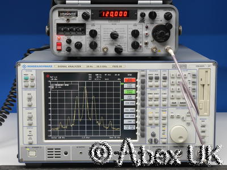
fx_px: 603
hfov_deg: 21.3
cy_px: 85
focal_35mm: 92
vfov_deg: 16.1
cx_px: 114
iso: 400
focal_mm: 46
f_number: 9
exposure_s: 1/3.2
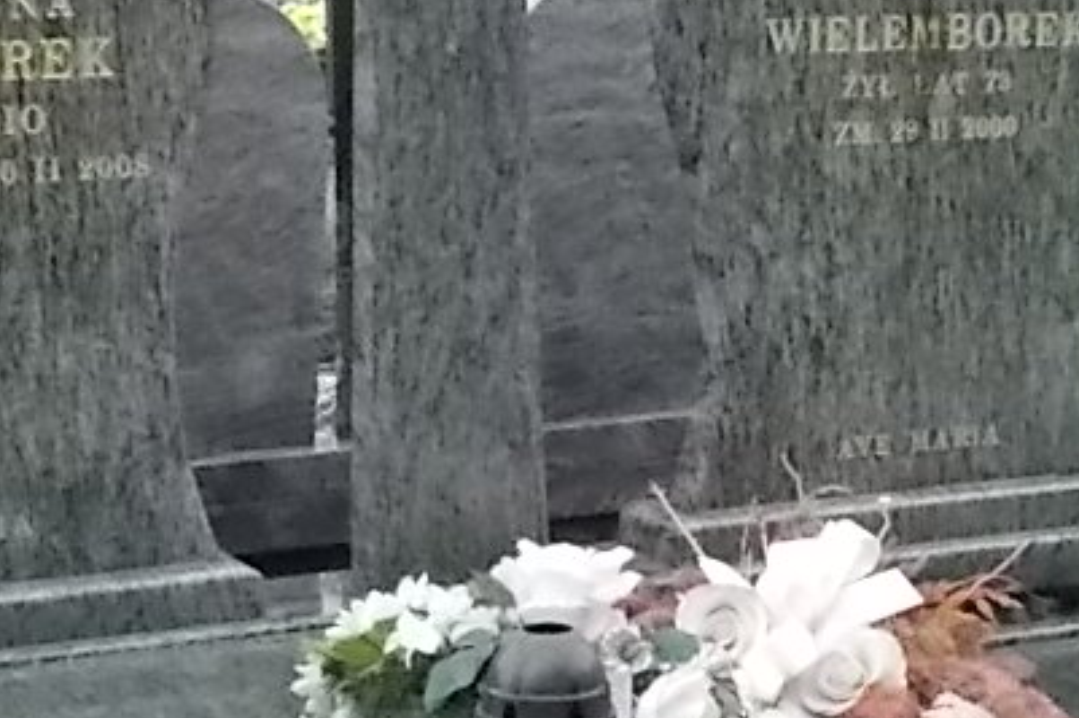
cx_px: 724
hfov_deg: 18.9
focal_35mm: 108
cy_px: 758
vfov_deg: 12.5
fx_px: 3236
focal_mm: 4.6
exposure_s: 1/200
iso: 400
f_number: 8
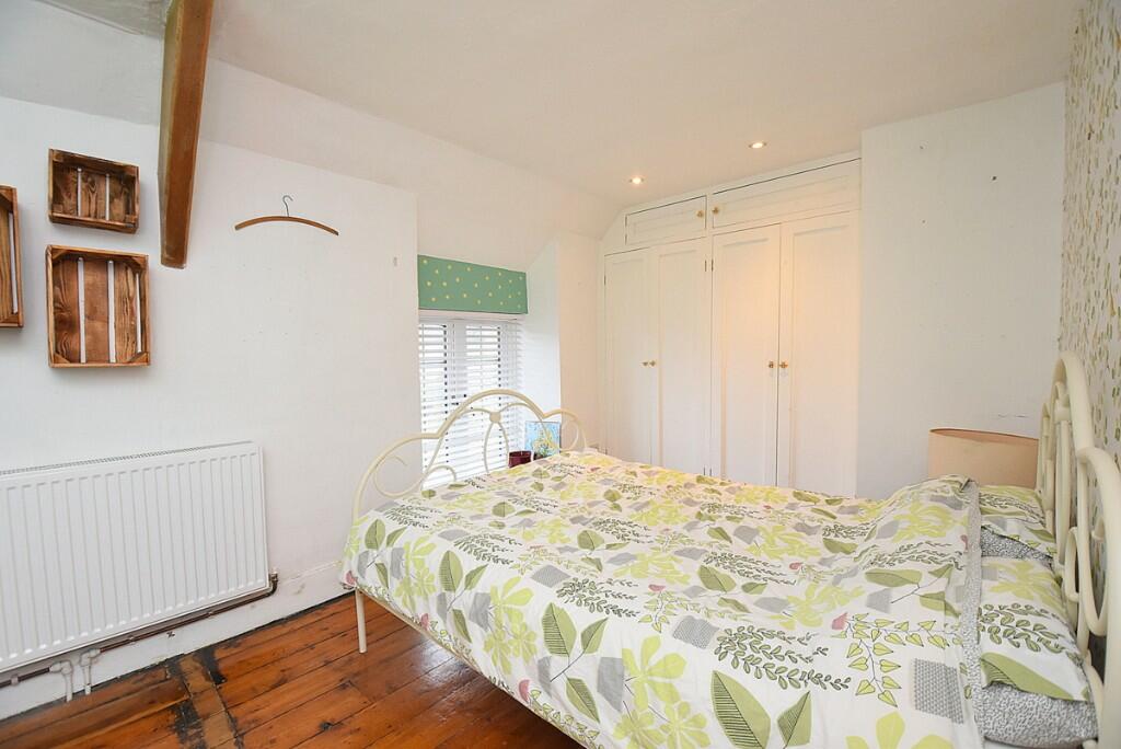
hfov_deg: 100.4
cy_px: 374
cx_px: 560
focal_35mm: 15
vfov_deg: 77.4
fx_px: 467
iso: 800
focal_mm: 10
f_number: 4.5
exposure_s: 1/160
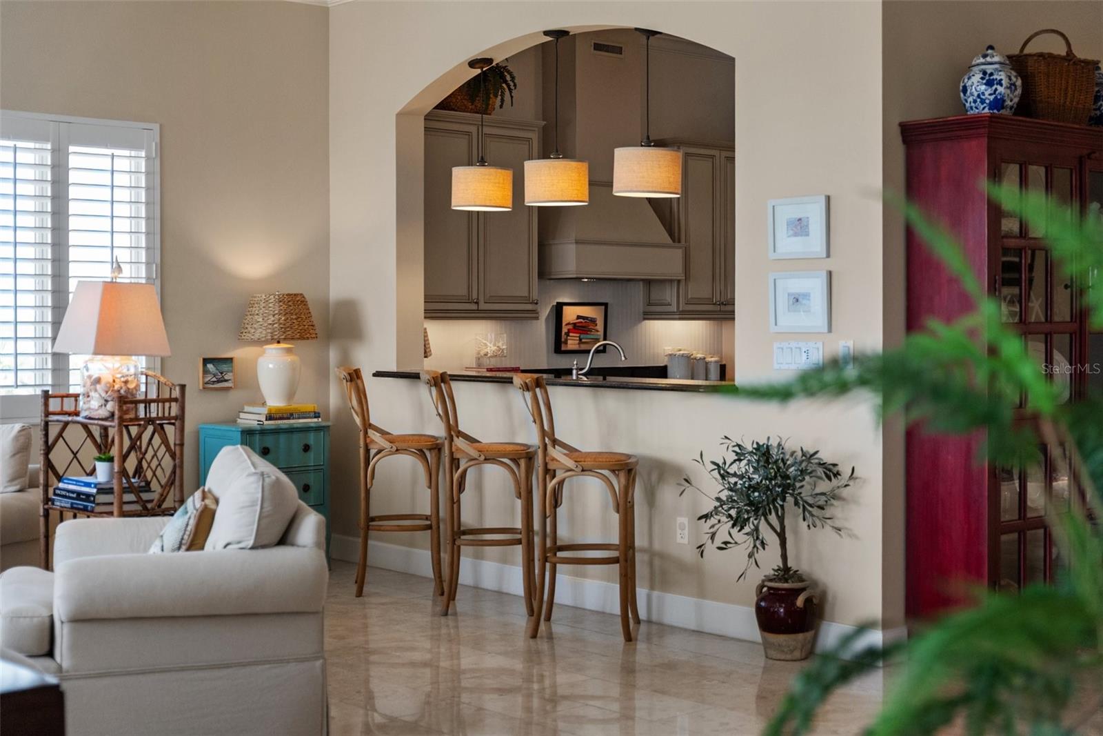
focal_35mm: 51
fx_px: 1553
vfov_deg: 26.6
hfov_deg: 39.1
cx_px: 552
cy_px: 368
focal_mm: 50.7
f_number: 2.8
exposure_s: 1/500
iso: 1250
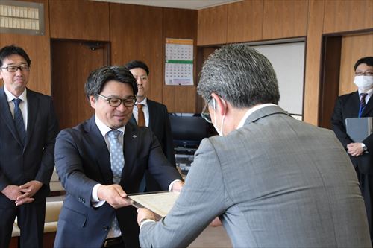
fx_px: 544
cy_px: 124
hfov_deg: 37.9
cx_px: 186
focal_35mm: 52
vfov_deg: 25.7
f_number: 6.3
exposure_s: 1/160
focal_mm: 35
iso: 2000
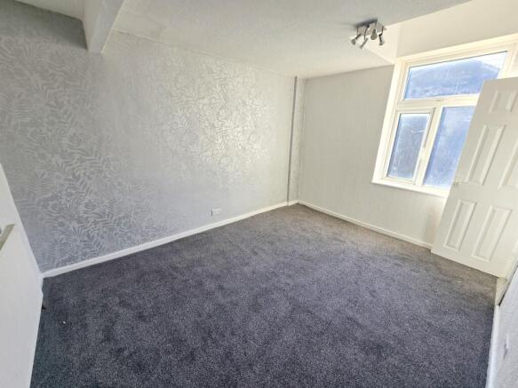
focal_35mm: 13
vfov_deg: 89.9
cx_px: 259
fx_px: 194
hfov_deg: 106.2
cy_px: 194
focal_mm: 2.2
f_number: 2.2
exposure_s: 1/102
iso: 50
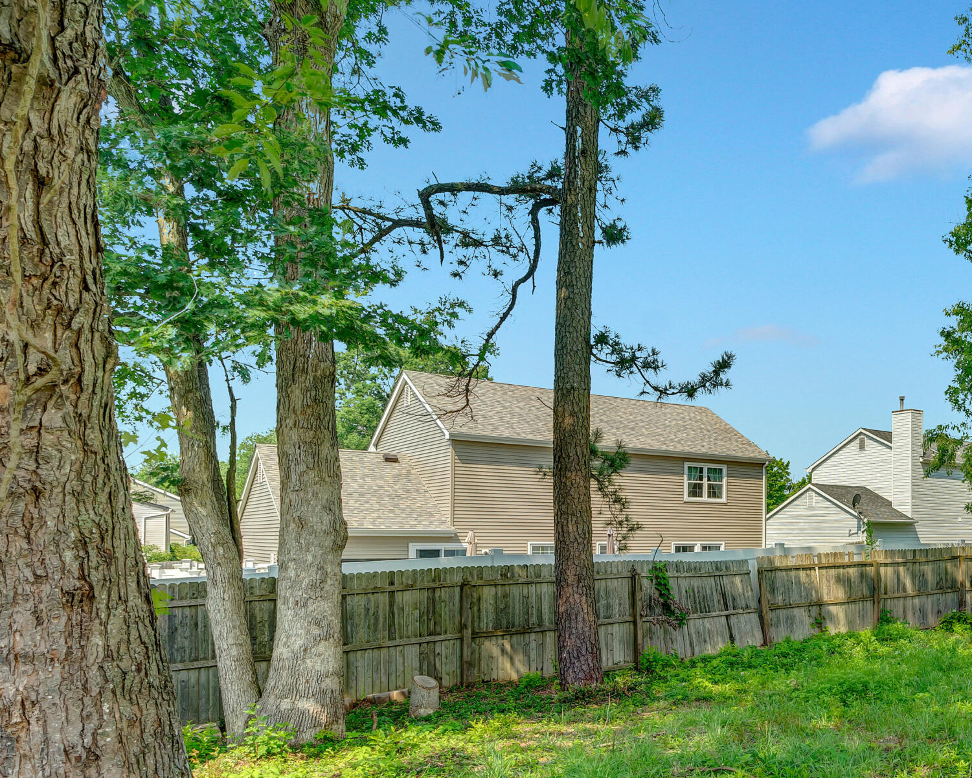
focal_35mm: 30
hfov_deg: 50.1
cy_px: 523
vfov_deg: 47.7
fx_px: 863
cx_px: 924
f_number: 8
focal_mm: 16
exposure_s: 1/125
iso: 250
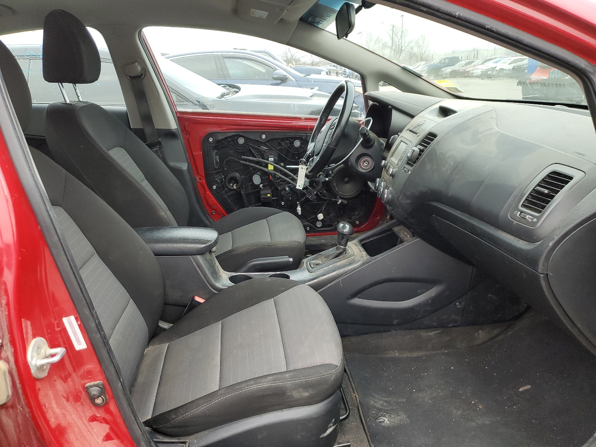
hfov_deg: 67.3
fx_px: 448
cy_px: 224
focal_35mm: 26
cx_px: 298
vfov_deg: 53.1
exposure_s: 1/120
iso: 89
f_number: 1.5
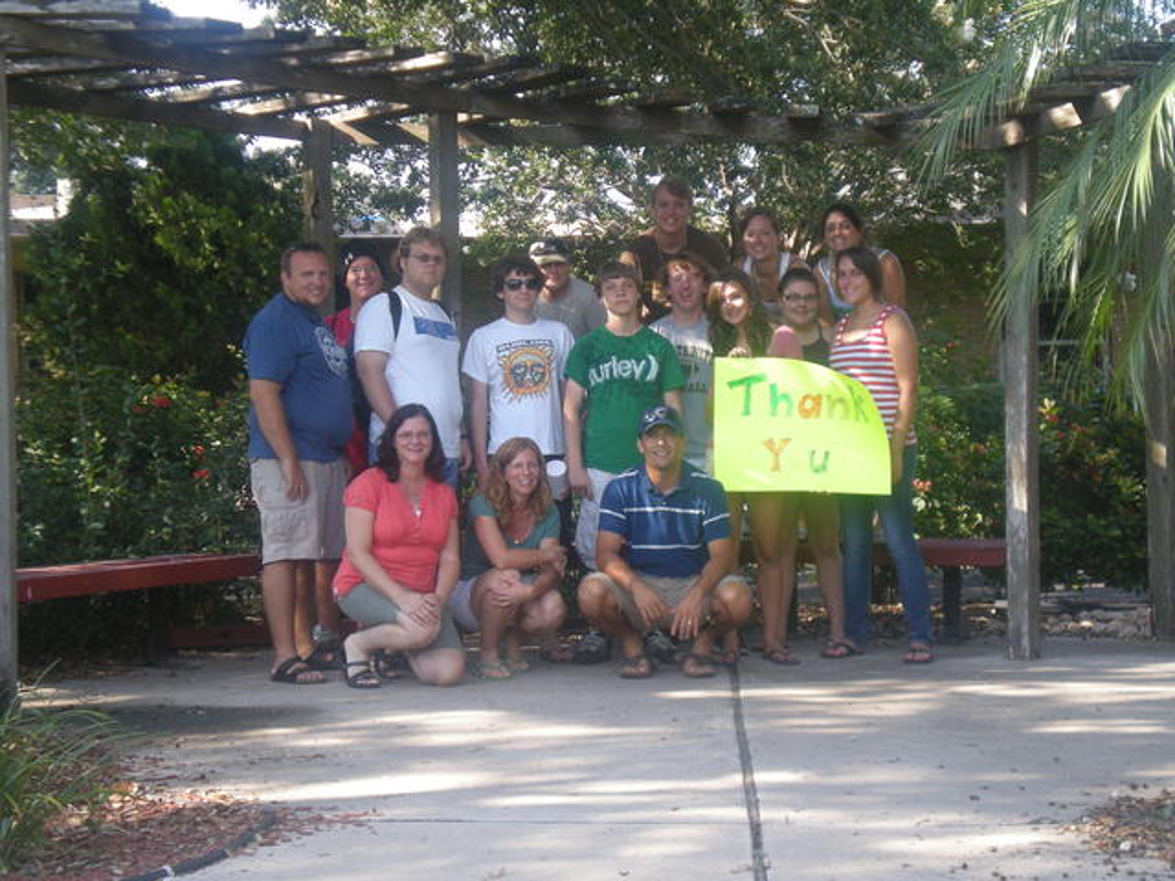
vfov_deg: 19.9
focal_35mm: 74
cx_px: 588
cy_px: 440
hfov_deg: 26.3
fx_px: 2512
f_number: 4.6
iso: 154
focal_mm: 12.3
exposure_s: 1/120
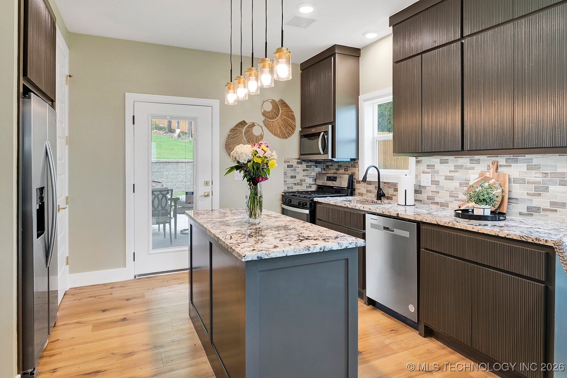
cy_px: 189
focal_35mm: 21
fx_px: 331
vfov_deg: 59.5
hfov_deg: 81.2
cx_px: 284
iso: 250
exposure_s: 1/15
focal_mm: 21
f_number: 8
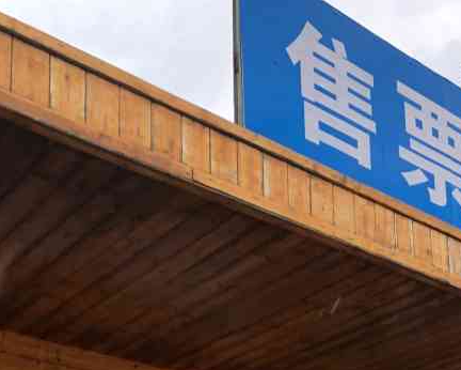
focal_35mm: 59
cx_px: 252
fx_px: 805
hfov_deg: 31.9
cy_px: 498
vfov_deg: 22.7
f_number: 1.8
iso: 25
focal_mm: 4
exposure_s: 1/120
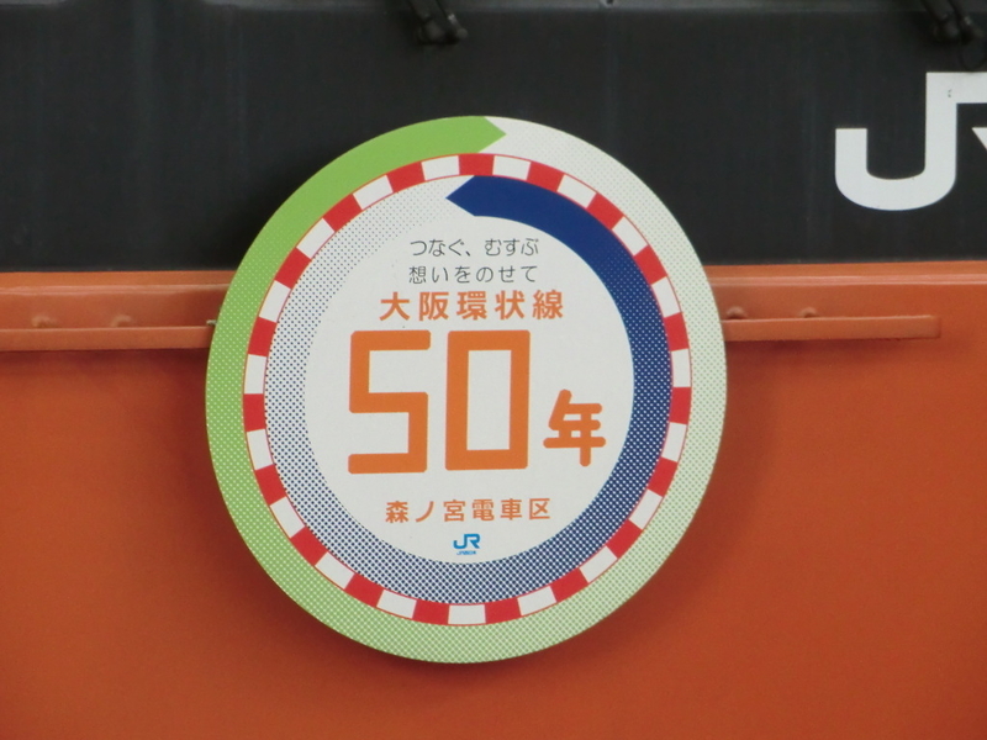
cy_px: 370
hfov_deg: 9.9
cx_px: 494
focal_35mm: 199
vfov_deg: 7.5
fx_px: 5674
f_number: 5.2
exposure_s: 1/13
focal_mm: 35.7
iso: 400
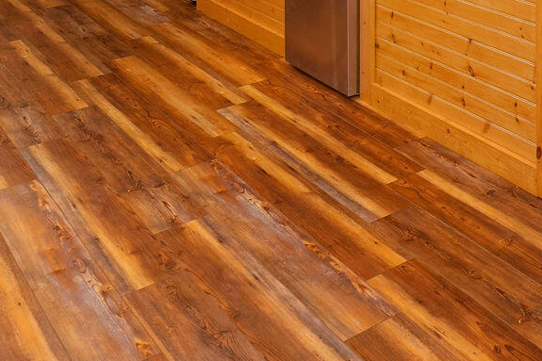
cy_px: -256
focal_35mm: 57
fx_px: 858
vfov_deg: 19.1
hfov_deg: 29.1
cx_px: 685
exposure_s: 1/4
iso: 320
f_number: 8
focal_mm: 16
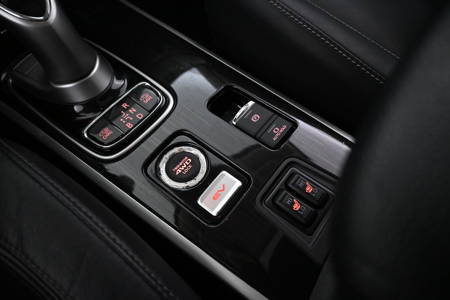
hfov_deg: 73.7
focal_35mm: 24
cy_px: 150
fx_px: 300
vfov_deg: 53.1
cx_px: 225
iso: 4000
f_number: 3.5
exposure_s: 1/60
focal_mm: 16
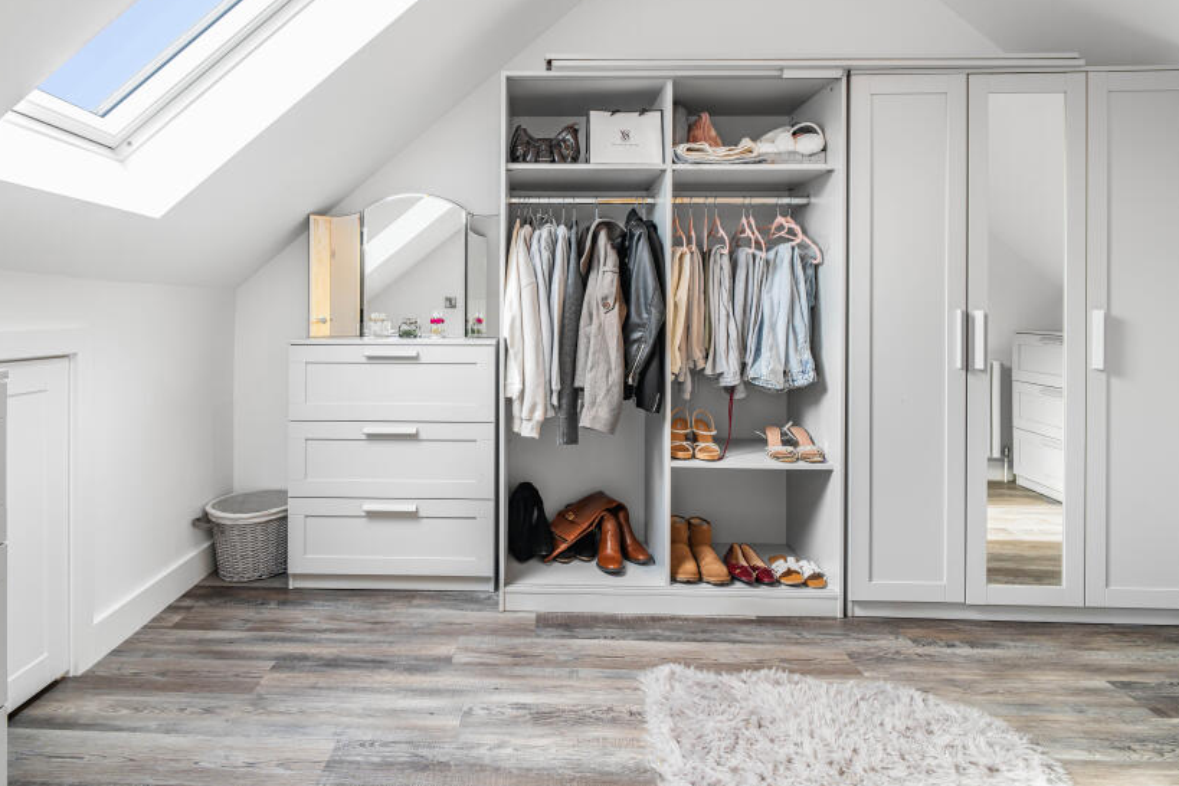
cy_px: 320
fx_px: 655
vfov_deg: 61.5
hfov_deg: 83.6
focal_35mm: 20
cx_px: 521
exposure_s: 1/15
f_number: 8
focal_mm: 16
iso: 100
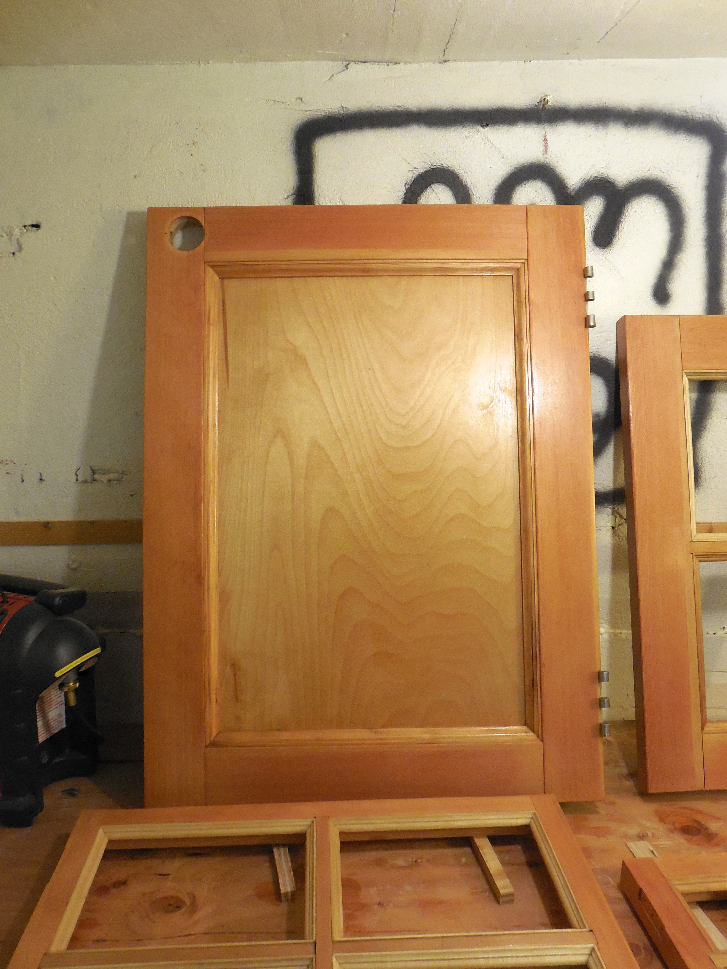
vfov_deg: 67.3
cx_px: 364
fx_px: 728
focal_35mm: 26
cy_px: 484
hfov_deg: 53.1
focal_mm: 4.6
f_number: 3.5
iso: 400
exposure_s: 1/30
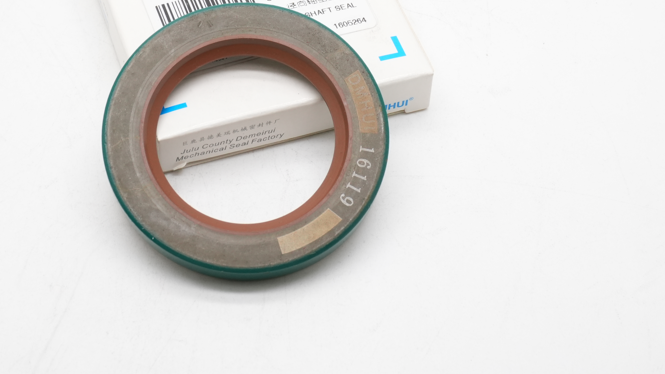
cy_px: 38
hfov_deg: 25.9
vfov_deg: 14.6
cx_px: 298
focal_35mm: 82
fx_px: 1444
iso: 640
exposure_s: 1/60
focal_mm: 31
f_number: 11
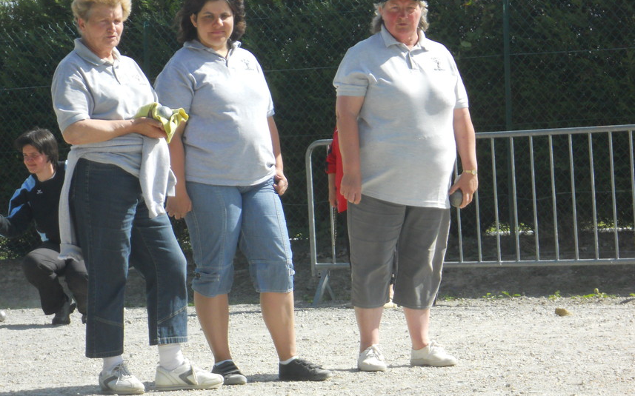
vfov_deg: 8.8
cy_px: 201
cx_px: 318
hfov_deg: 14.0
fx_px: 2578
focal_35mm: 149
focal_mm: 25
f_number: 6.6
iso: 200
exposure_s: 1/320
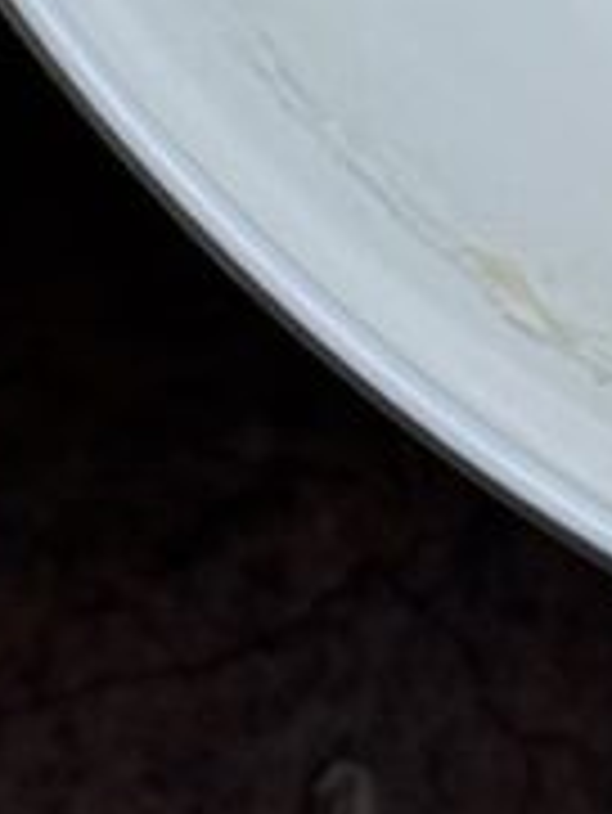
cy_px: -724
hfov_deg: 5.5
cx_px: -194
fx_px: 6381
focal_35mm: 271
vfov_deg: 7.1
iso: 64
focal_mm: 6.76
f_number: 1.78
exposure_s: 1/2717
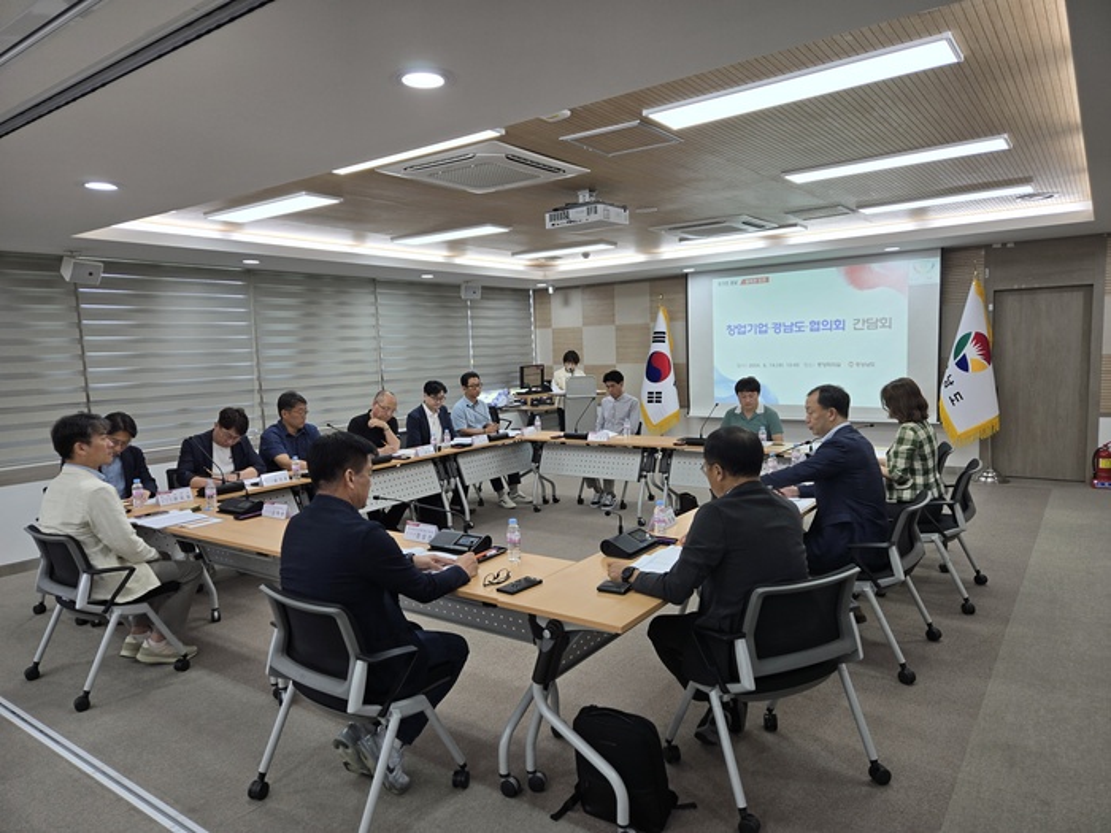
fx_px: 738
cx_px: 556
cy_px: 416
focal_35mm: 23
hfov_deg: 73.9
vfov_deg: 58.9
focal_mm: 5.4
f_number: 1.8
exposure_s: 1/120
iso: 40
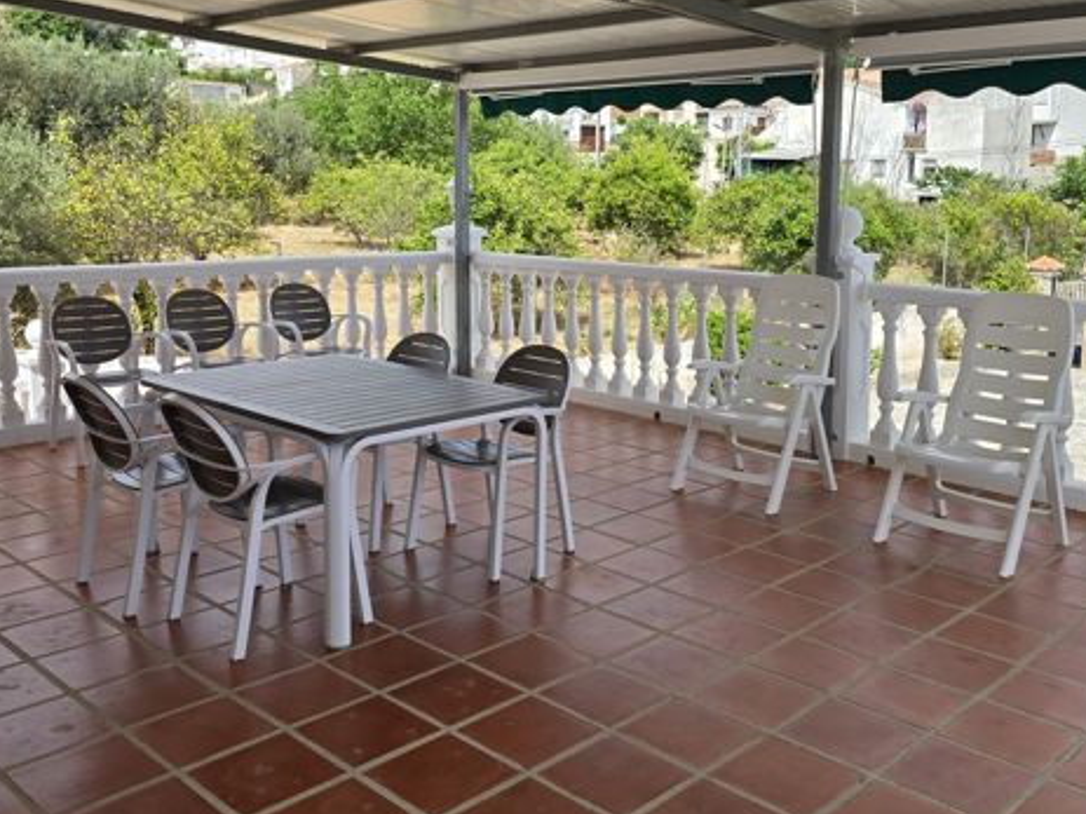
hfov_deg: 52.6
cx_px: 557
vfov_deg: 40.5
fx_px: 1098
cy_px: 331
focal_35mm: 35
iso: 12
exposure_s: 1/548
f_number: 1.7
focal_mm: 6.3
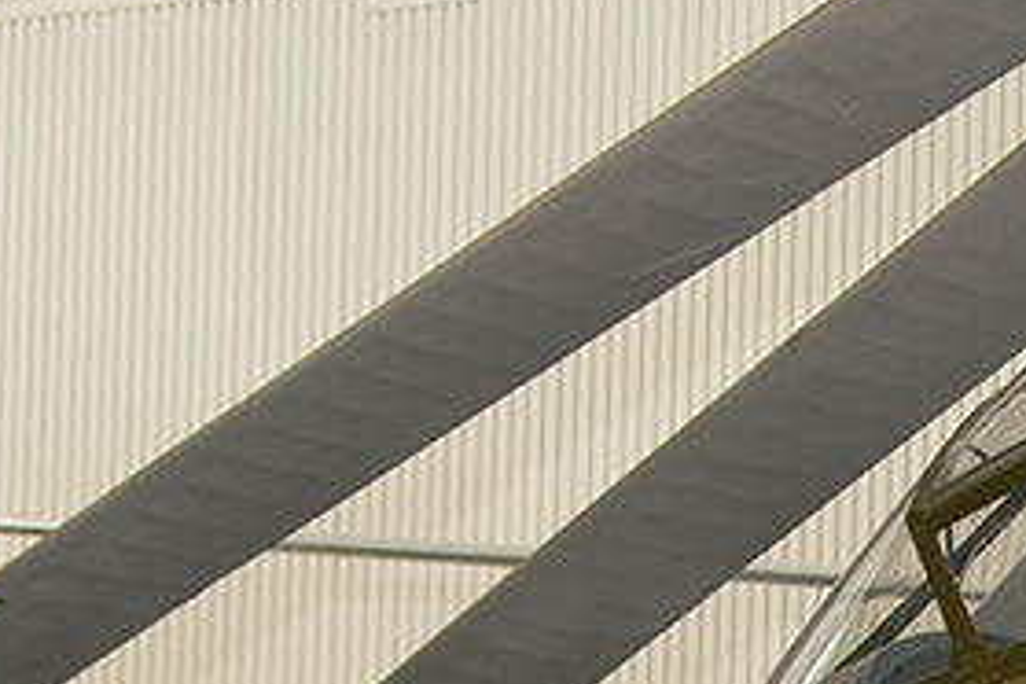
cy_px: 656
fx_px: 5386
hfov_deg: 10.5
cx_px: 1508
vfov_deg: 7.2
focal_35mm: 189
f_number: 4.5
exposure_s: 1/13
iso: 320
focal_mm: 44
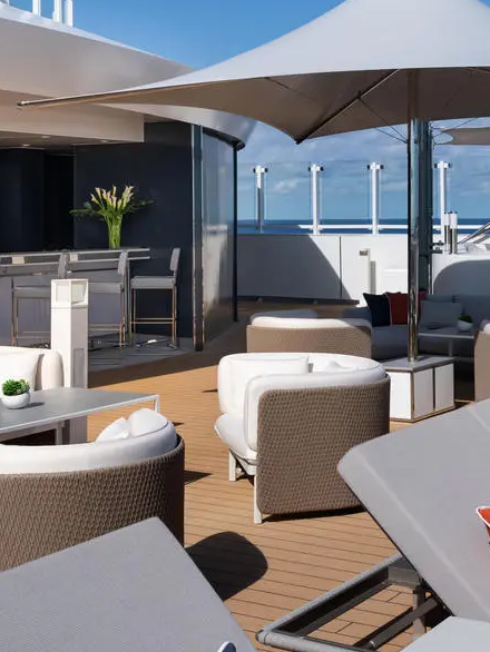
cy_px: 215
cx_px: 353
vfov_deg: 31.4
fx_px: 1150
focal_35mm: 61
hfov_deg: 23.8
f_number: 10
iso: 100
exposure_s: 1/250
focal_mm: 31
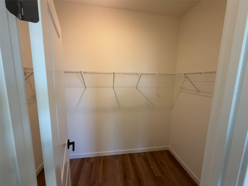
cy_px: 93
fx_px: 100
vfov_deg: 85.7
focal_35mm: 14
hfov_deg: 102.1
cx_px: 124
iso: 320
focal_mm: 2.22
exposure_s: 1/120
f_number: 2.2
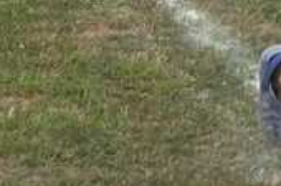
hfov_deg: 13.7
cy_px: -150
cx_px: 428
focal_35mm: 141
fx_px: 1100
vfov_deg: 9.3
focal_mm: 5.4
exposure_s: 1/957
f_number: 1.8
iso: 25
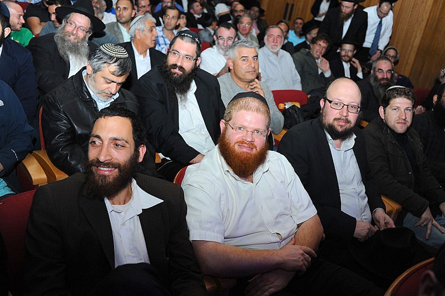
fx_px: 432
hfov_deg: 54.5
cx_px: 222
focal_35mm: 35
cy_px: 148
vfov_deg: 37.8
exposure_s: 1/160
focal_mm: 35
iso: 1600
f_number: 4
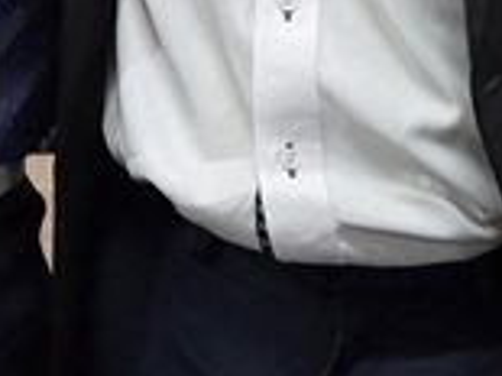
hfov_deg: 13.0
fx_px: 2203
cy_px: -318
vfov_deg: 9.3
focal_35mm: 152
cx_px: 198
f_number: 1.8
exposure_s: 1/120
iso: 640
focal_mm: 5.4
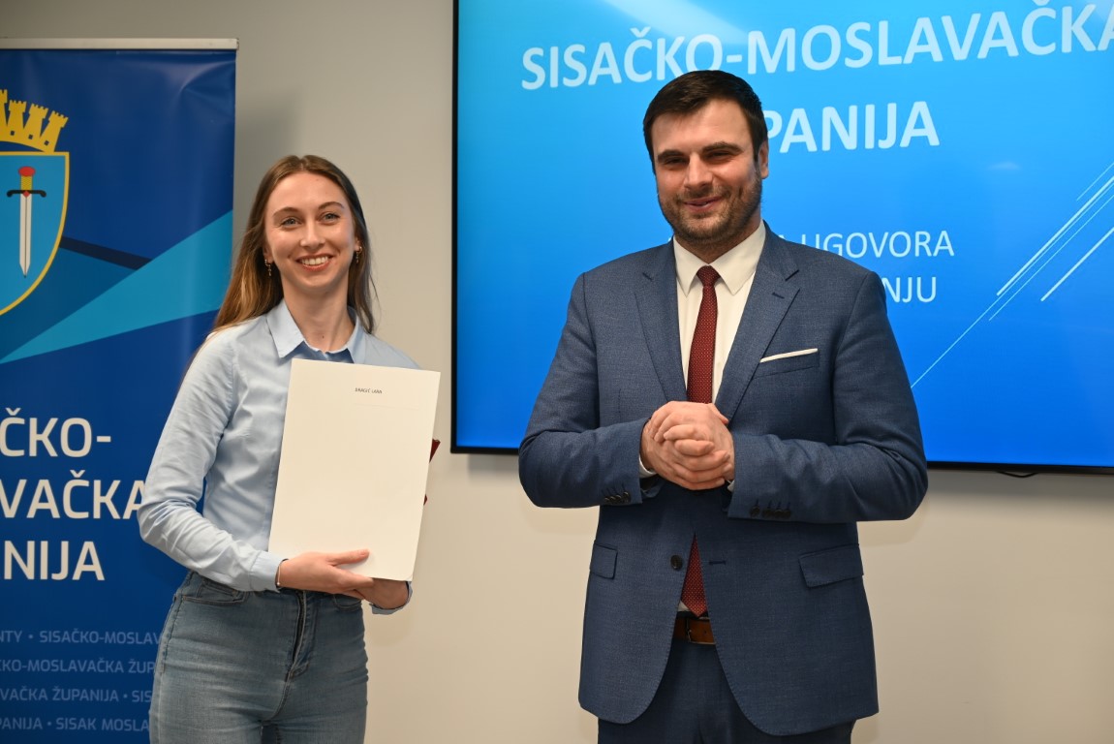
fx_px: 1796
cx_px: 557
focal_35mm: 58
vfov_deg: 23.4
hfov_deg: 34.5
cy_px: 372
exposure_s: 1/60
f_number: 4
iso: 320
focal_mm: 58
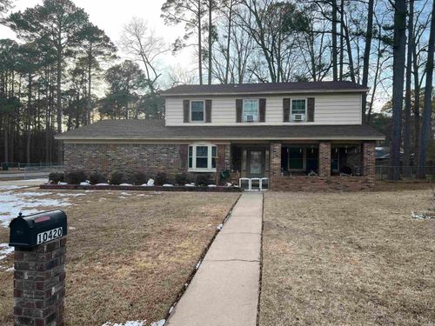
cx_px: 218
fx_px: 327
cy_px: 163
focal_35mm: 26
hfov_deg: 67.3
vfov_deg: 53.1
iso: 50
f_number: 1.5
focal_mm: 5.7
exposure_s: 1/389
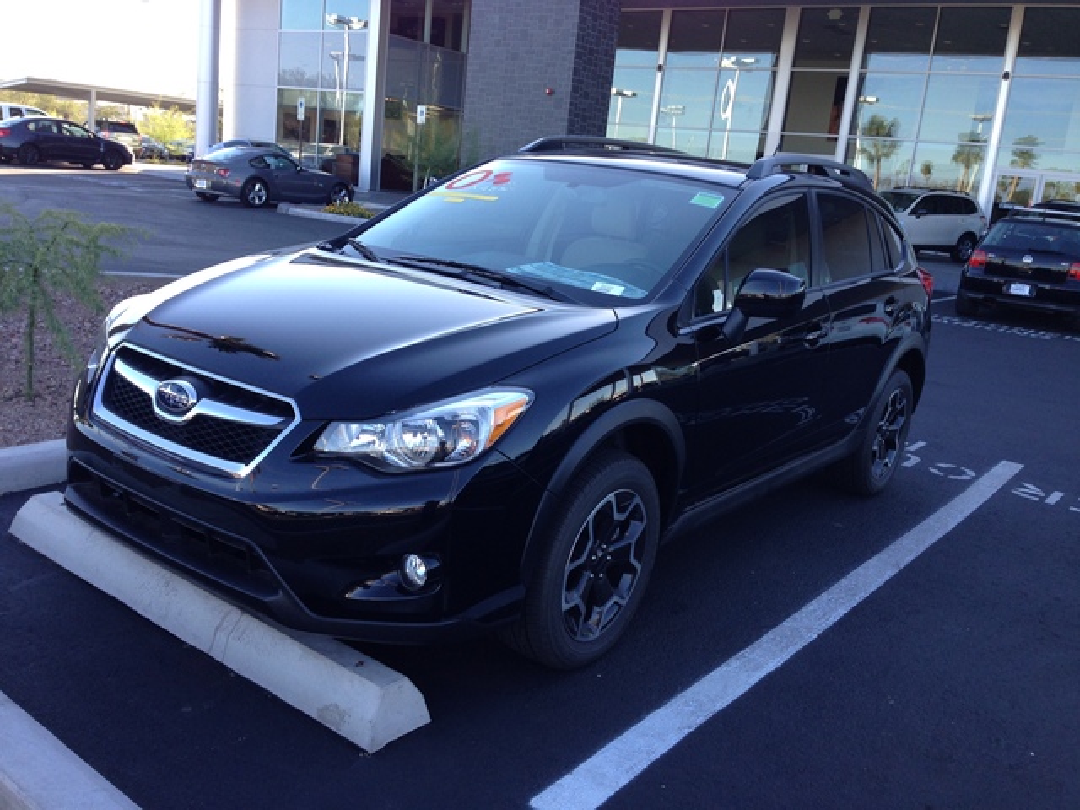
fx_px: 1030
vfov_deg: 42.9
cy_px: 405
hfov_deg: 55.4
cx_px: 540
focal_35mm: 33
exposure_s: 1/191
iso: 50
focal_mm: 4.12
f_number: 2.4
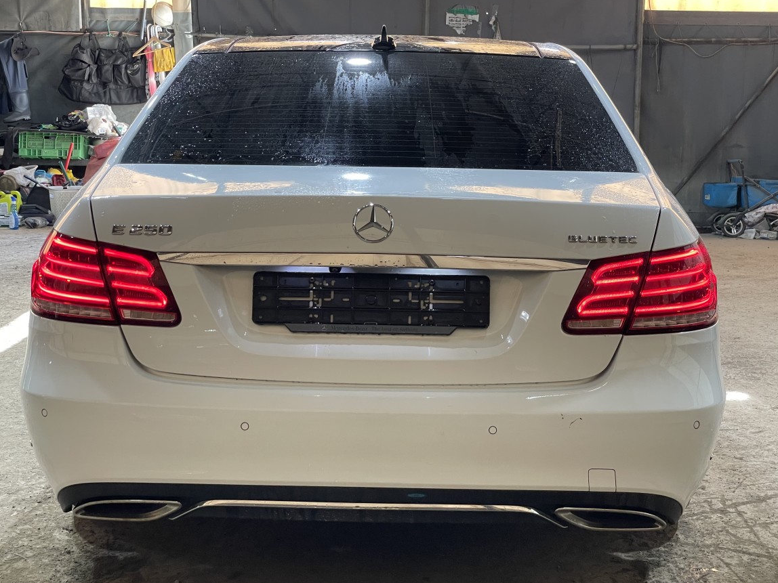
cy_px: 284
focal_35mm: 58
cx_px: 379
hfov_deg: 33.2
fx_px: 1304
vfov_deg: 25.2
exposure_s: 1/120
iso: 160
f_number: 2
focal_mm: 6
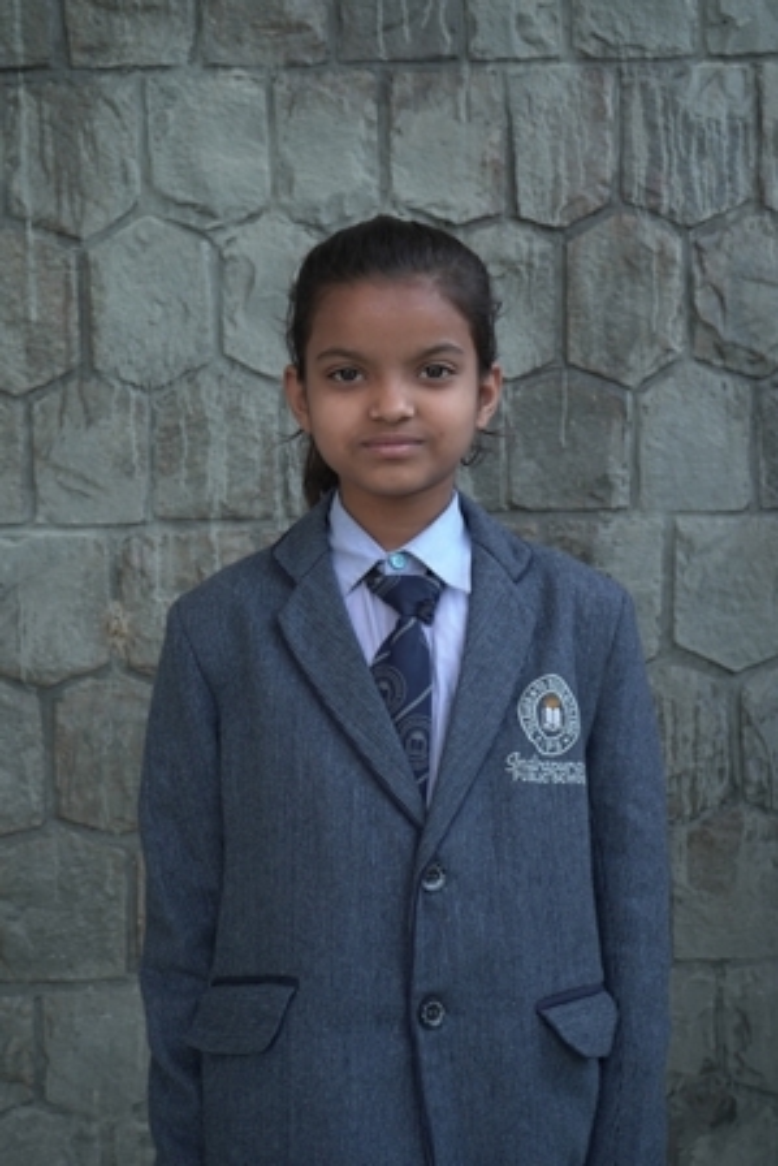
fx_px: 1652
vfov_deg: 38.9
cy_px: 583
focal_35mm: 51
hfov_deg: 26.5
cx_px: 389
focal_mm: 51
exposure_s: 1/125
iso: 400
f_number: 8
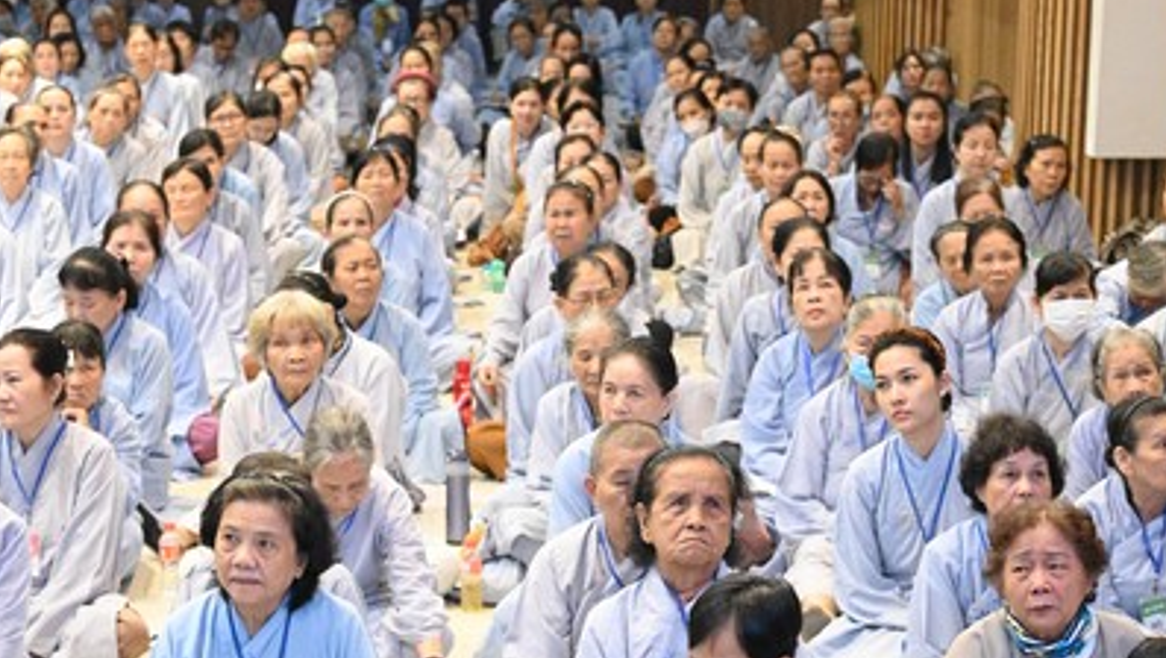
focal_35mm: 89
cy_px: 508
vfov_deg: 13.6
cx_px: 564
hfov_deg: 23.9
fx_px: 2754
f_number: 4
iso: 10000
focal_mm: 52
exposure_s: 1/160
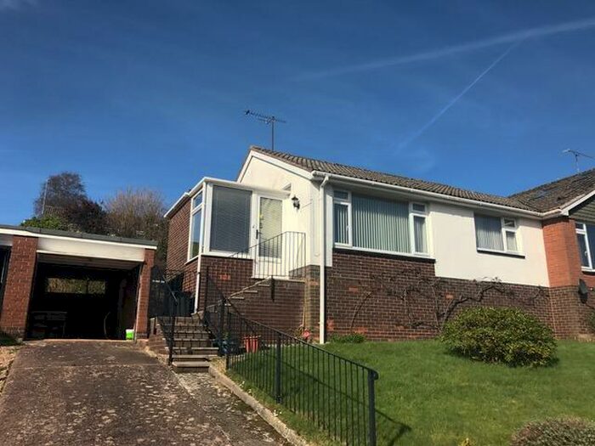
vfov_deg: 49.7
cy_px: 223
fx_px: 481
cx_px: 298
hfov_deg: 63.4
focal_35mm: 28
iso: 20
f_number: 1.8
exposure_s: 1/3690
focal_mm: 3.99
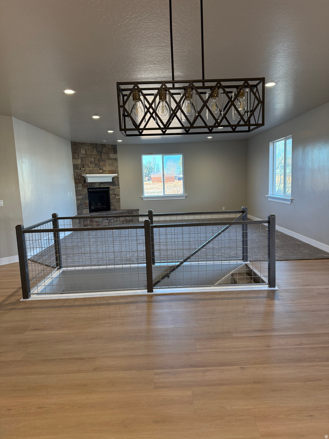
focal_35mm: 24
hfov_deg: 56.8
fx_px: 304
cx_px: 164
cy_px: 220
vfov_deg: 71.6
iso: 200
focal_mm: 6.76
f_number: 1.78
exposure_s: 1/154
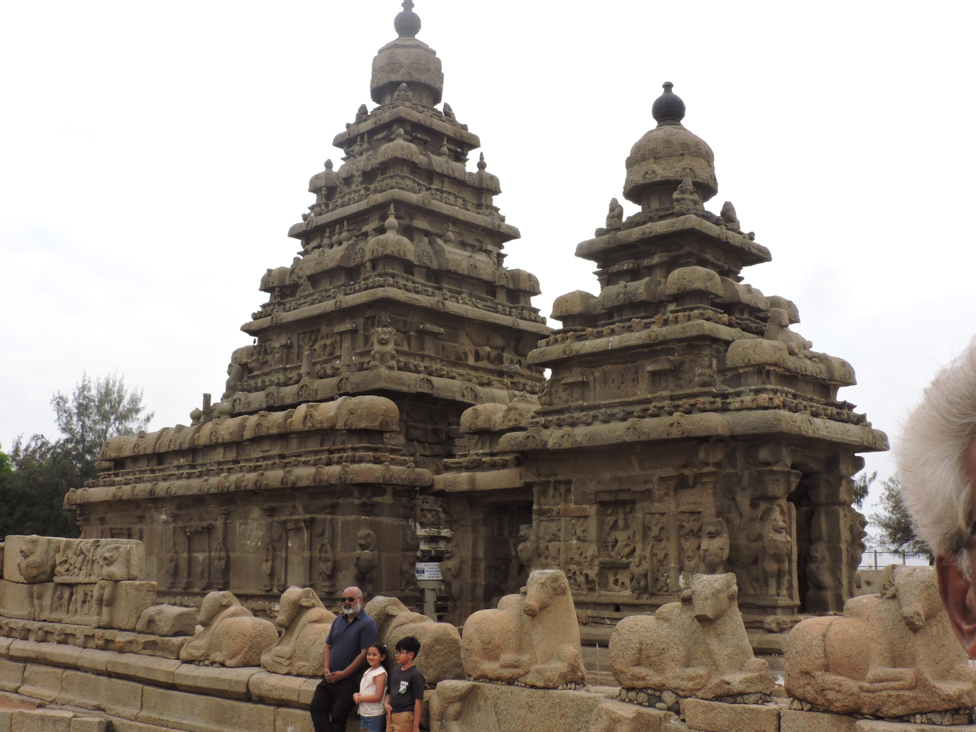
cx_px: 488
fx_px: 1128
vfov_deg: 36.0
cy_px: 366
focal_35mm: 40
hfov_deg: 46.8
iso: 100
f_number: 7.4
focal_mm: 7.1
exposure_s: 1/60
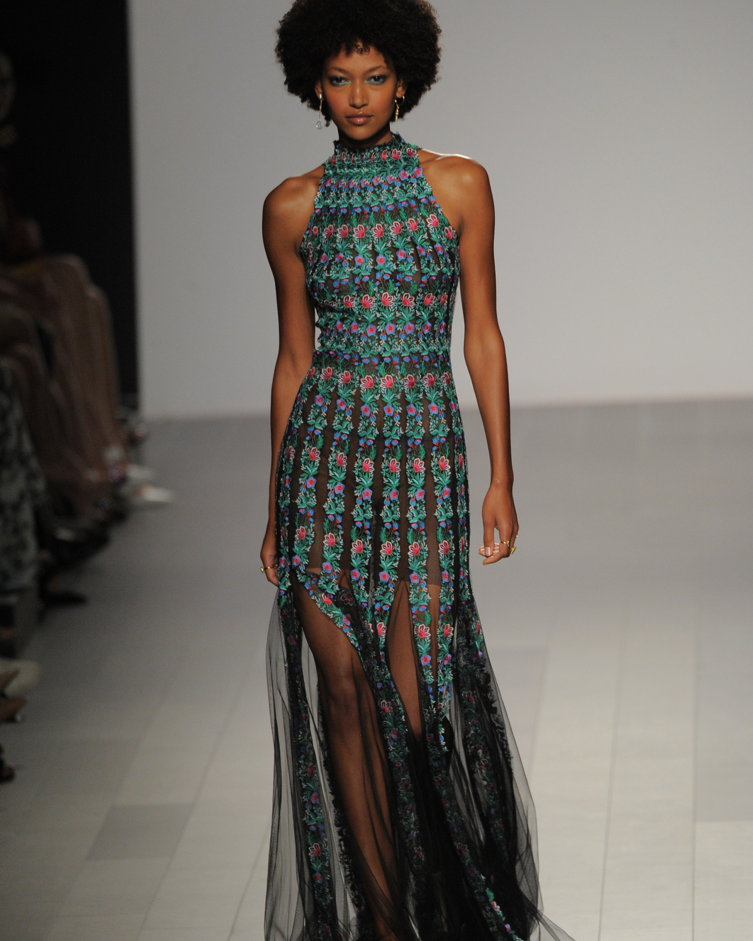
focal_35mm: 452
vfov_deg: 4.3
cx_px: 376
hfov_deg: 3.4
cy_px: 502
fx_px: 12593
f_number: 5.6
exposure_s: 1/500
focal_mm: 400
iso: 2500
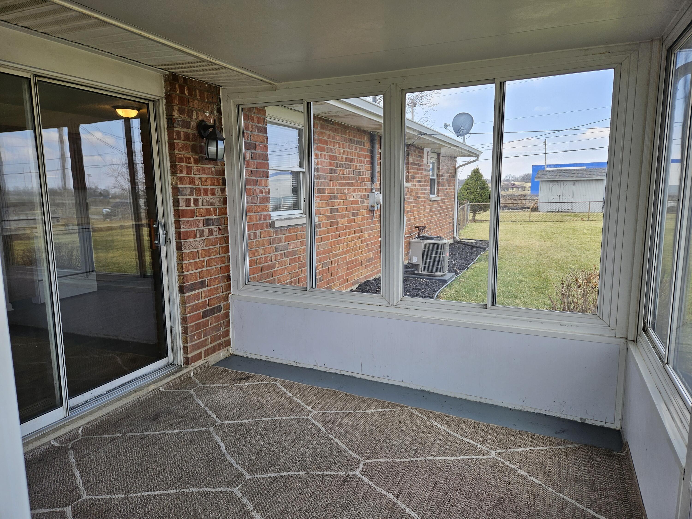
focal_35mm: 23
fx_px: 460
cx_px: 346
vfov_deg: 58.9
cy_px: 260
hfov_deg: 73.9
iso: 25
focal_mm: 5.4
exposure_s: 1/215
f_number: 1.8
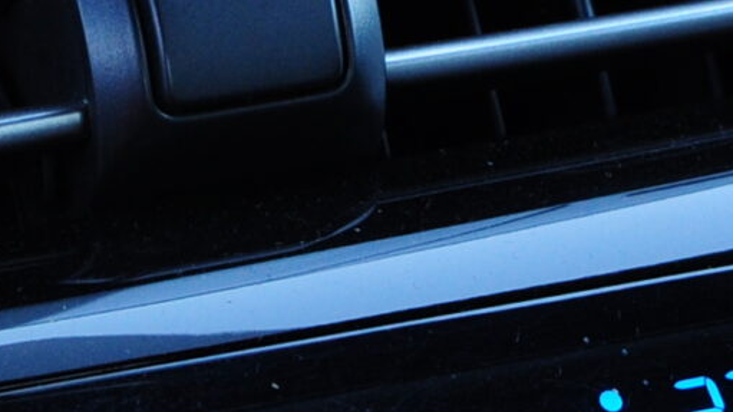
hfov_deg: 12.4
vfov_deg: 6.9
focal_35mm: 173
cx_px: 449
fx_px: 3361
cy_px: 554
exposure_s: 1/40
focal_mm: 22
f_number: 5.6
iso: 500
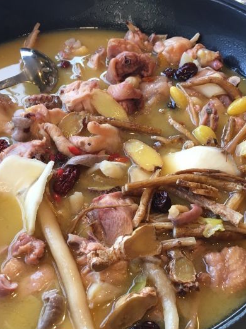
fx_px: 370
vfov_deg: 47.9
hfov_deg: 36.7
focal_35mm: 39
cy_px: 170
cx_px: 109
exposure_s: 1/33
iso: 40
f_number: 2.2
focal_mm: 4.15
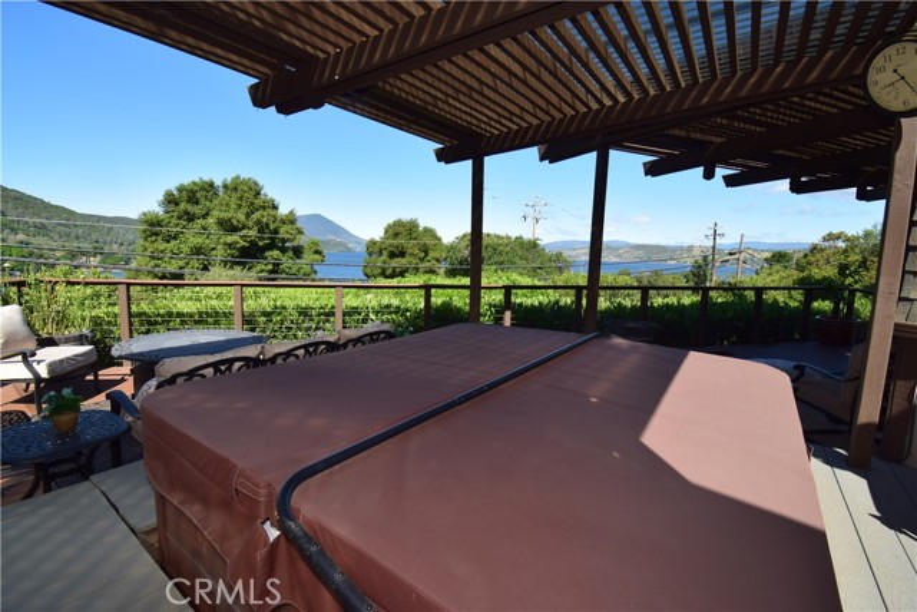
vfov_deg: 77.4
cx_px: 458
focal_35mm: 15
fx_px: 382
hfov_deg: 100.4
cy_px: 306
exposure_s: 1/200
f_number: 10
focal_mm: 10
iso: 180
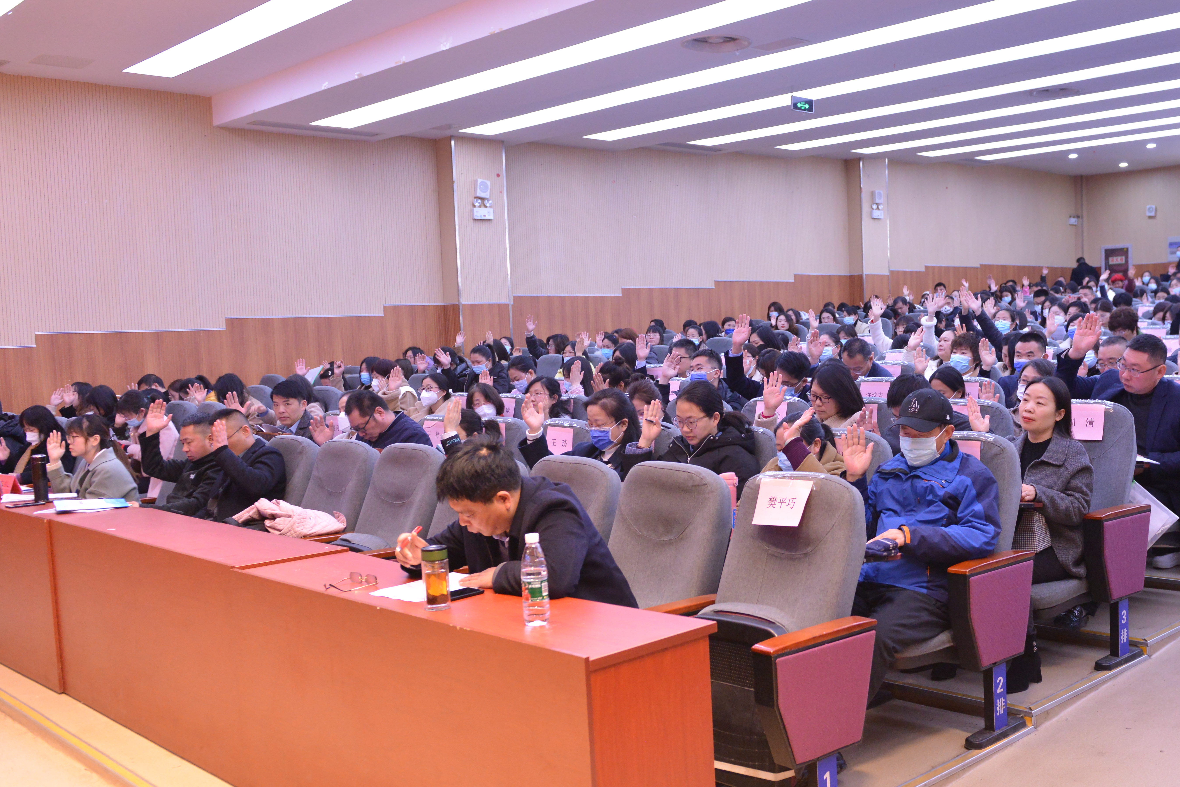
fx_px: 1213
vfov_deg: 35.9
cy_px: 423
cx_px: 772
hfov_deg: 51.1
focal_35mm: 37
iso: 2800
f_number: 3.5
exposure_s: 1/125
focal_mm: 27
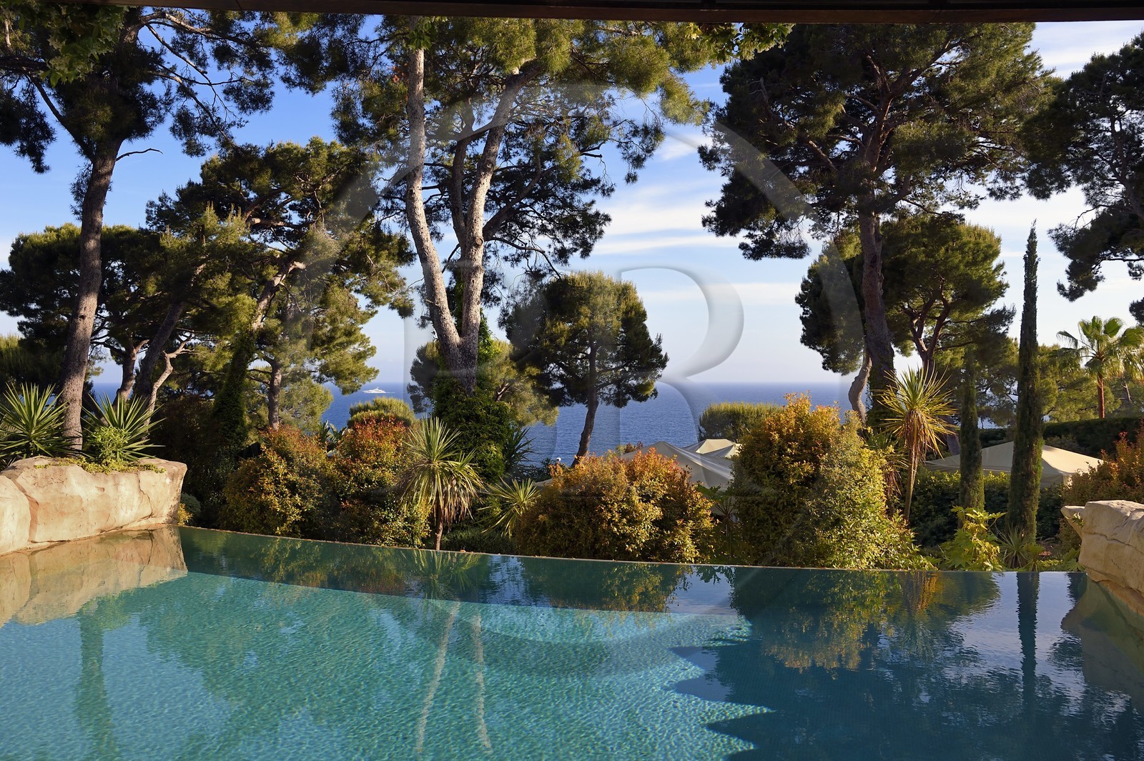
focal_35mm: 31
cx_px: 572
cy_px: 380
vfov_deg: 42.3
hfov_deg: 60.3
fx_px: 985
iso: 200
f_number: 9
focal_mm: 31
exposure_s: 1/250
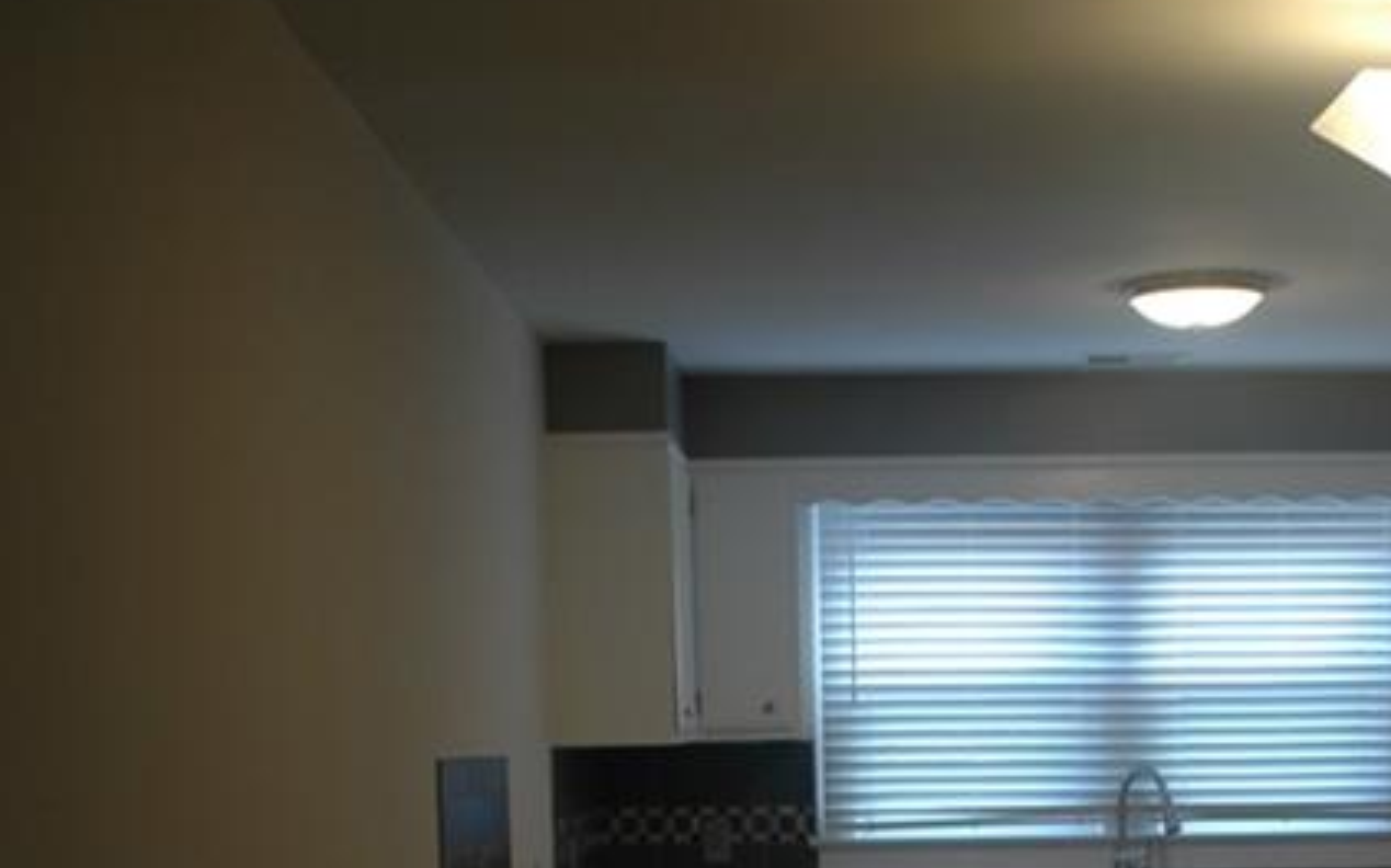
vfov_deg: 17.0
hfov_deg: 27.5
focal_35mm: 74
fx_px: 2804
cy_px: 963
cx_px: 1036
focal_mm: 20
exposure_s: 1/60
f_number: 3.8
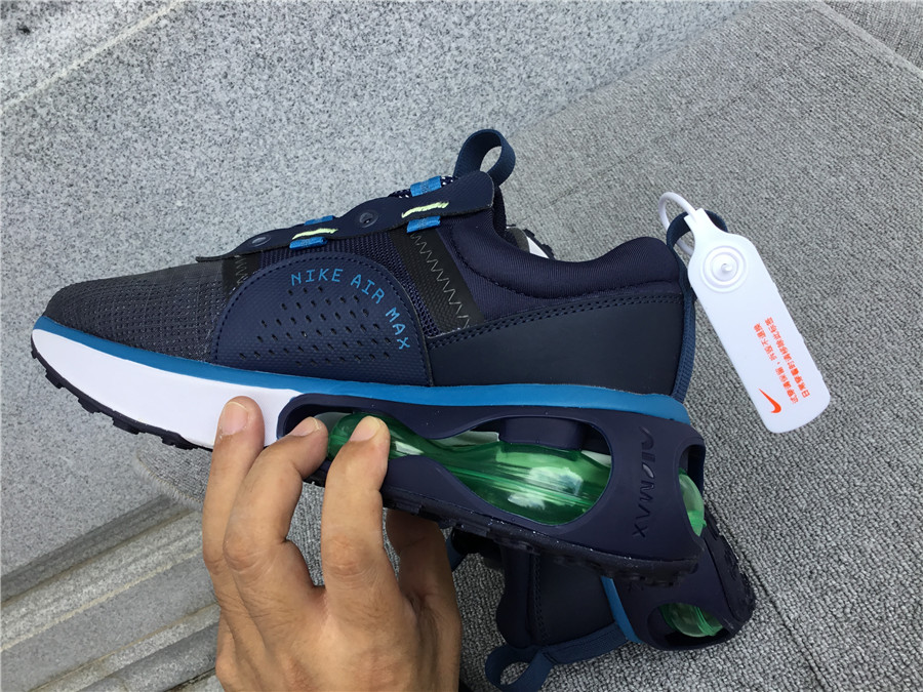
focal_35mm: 31
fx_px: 827
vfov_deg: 45.4
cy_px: 346
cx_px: 462
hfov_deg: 58.4
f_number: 2.4
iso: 25
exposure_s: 1/201
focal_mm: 3.3
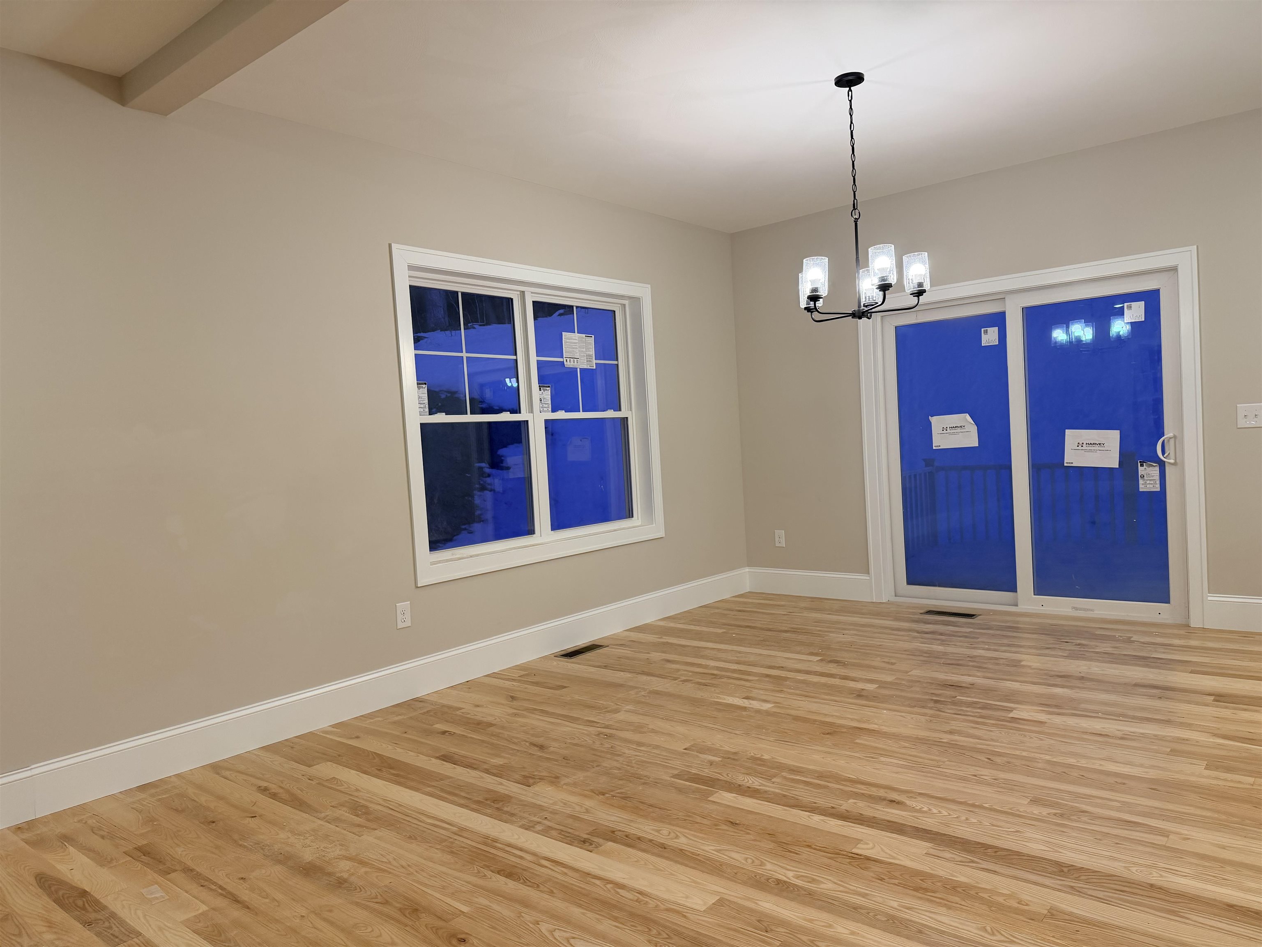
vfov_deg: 56.8
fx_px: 875
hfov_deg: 71.6
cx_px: 631
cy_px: 474
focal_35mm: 24
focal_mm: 6.76
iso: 200
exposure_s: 1/146
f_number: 1.78
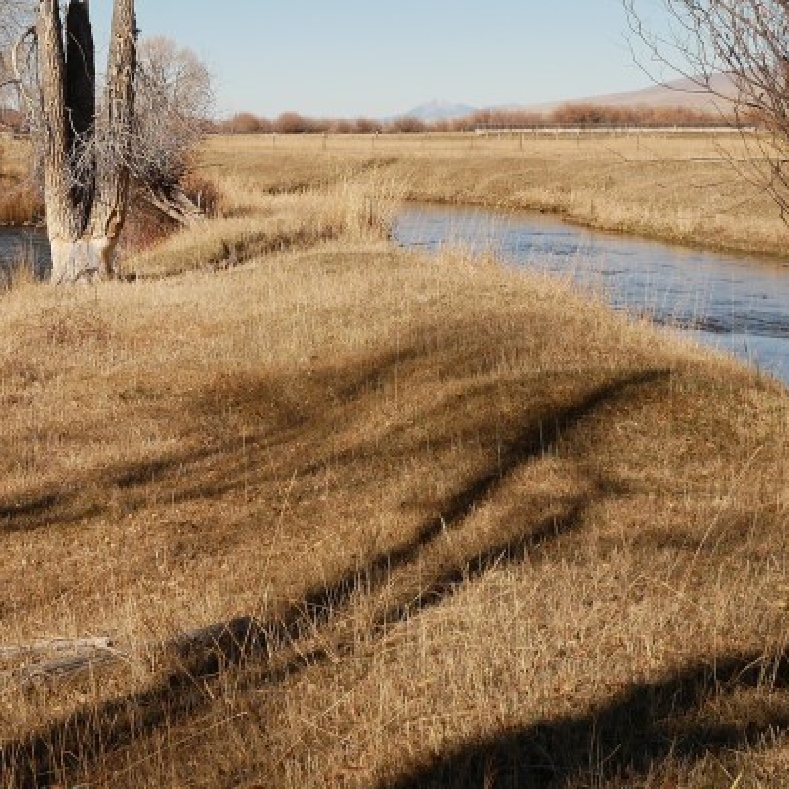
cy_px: 188
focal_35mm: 77
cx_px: 82
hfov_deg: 22.0
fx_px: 1986
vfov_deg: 22.2
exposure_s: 1/1300
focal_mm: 17
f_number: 5.6
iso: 200
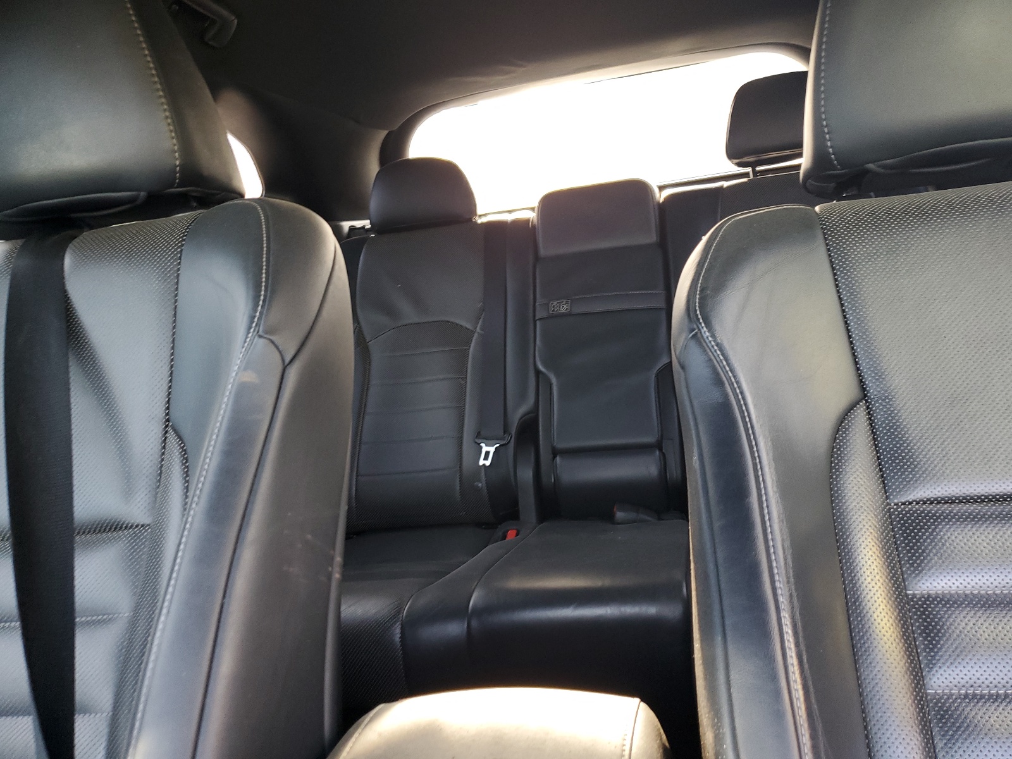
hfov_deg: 67.3
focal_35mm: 26
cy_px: 380
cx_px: 506
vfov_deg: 53.1
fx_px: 760
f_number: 1.5
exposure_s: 1/60.2
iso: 90
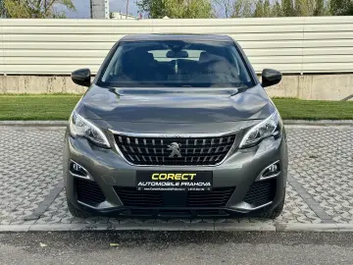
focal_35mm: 48
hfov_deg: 39.7
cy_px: 132
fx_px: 489
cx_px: 176
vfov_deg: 30.3
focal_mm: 6.86
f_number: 1.78
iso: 64
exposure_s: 1/1721
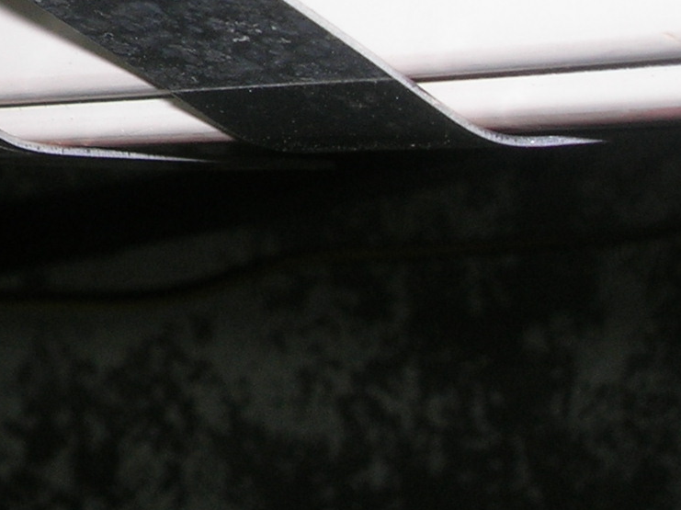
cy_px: -196
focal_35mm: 133
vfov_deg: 10.8
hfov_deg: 13.7
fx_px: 2615
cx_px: -435
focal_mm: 7.8
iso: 64
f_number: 4.8
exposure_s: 1/60.1
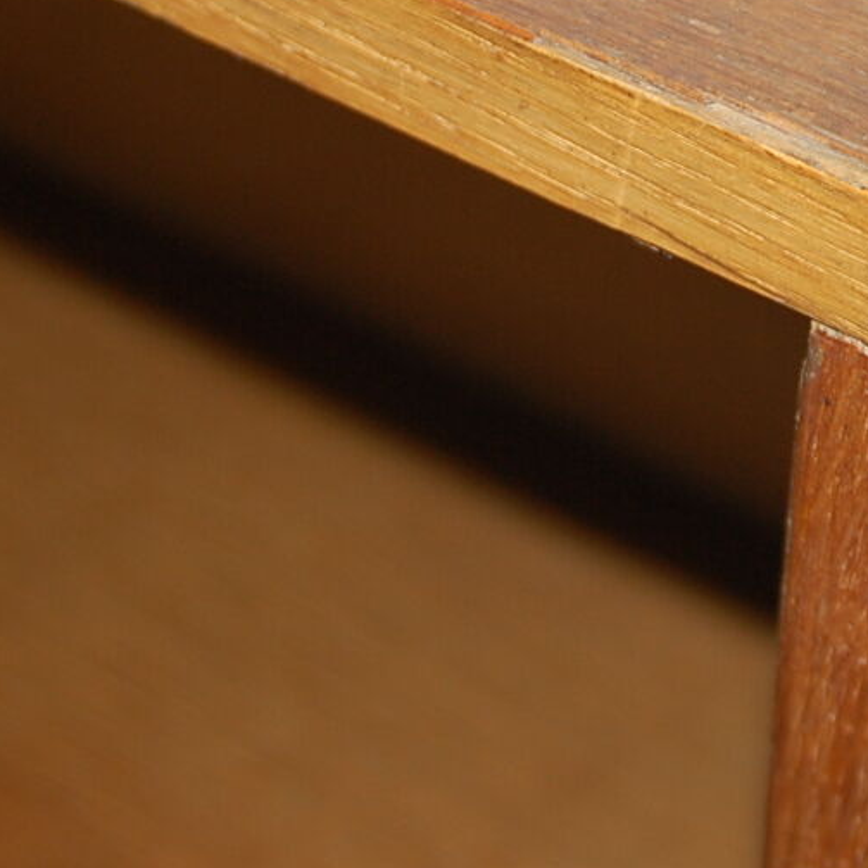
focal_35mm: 133
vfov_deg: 13.0
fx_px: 3781
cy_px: 78
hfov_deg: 13.0
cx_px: 711
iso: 400
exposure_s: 1/60
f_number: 4.2
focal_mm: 35
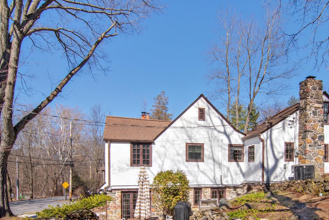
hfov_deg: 71.2
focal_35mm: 25
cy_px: 157
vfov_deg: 50.2
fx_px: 226
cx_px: 201
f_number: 14
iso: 640
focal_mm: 11
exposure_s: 1/250
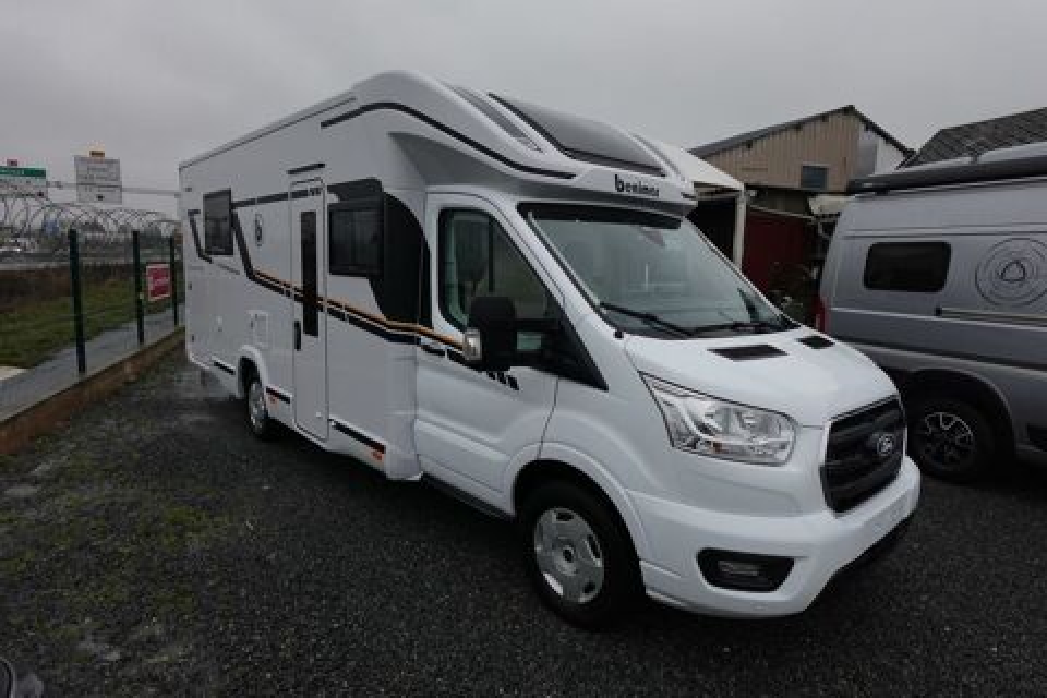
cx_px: 524
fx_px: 582
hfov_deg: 84.0
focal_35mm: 20
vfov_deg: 61.9
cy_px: 349
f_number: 2
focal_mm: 7.6
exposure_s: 1/500
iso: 125
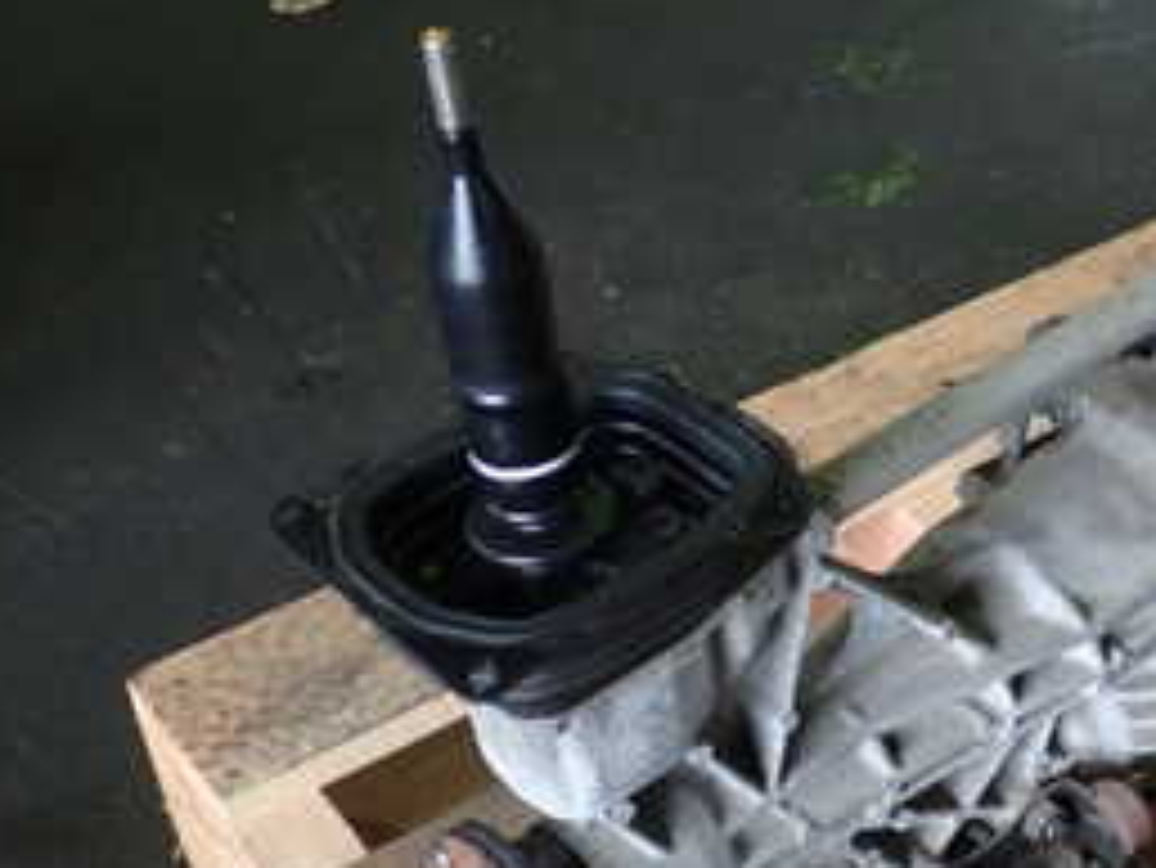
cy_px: 391
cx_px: 1152
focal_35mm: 70
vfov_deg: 21.0
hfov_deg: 26.3
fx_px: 2339
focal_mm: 5.4
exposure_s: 1/40
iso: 200
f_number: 2.3
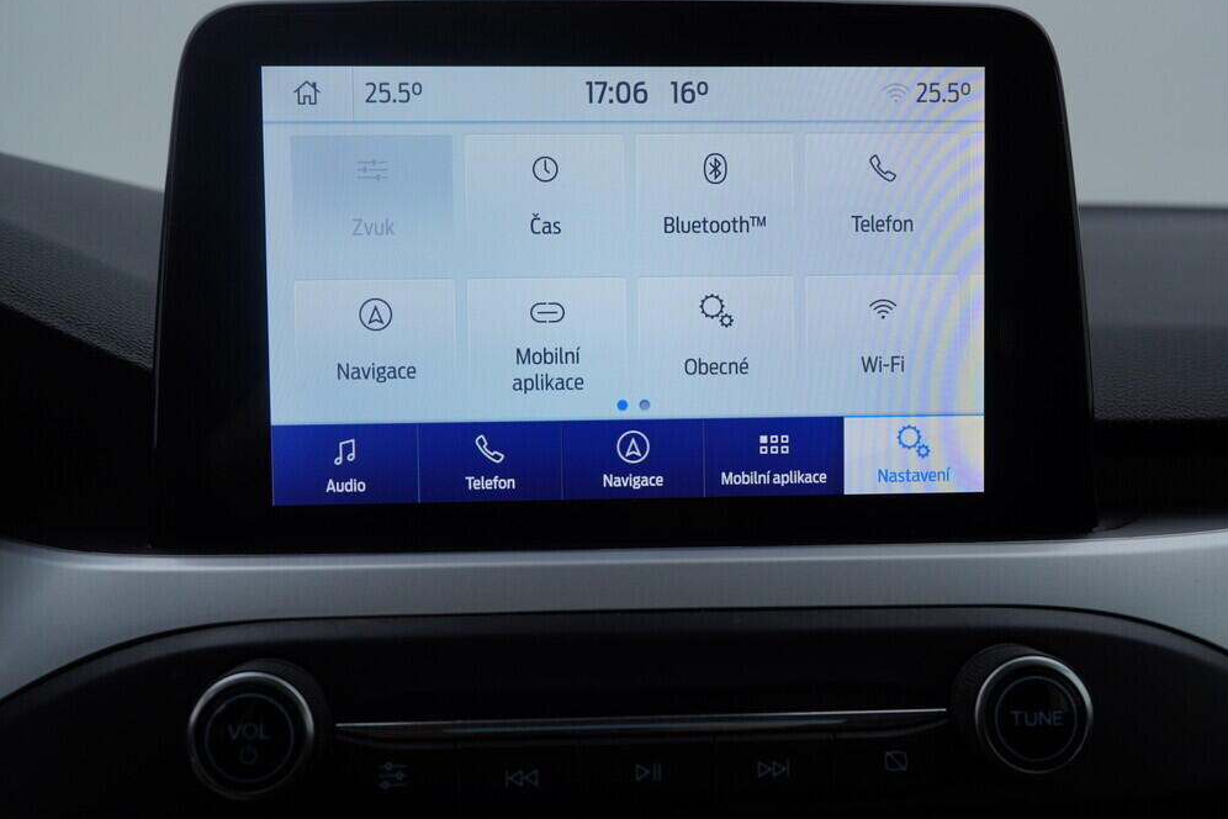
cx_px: 630
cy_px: 415
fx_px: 1262
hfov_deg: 51.9
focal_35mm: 37
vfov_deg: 35.9
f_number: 5
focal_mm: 24
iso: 125
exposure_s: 1/125
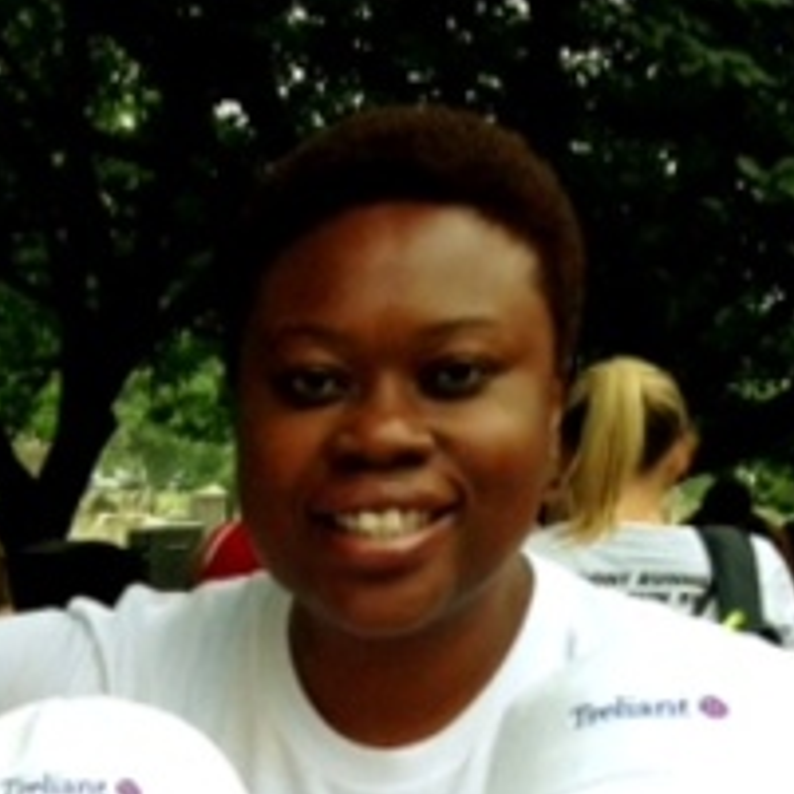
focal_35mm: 111
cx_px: -245
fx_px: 2881
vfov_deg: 15.2
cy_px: 944
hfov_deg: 15.0
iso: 50
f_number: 2.4
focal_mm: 4.28
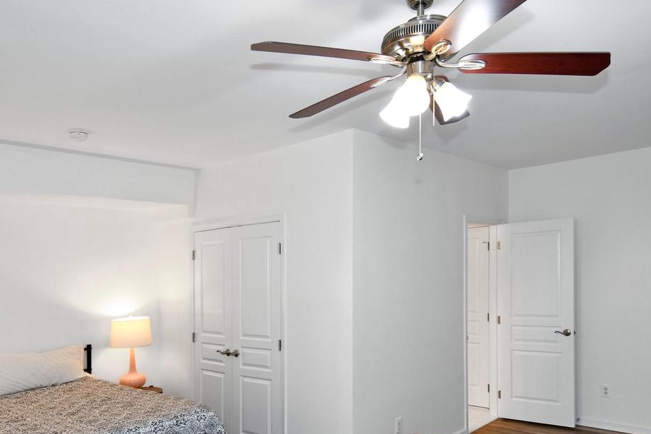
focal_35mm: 28
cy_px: 325
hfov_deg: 65.4
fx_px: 506
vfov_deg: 44.8
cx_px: 307
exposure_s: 1/60
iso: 280
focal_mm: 12
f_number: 4
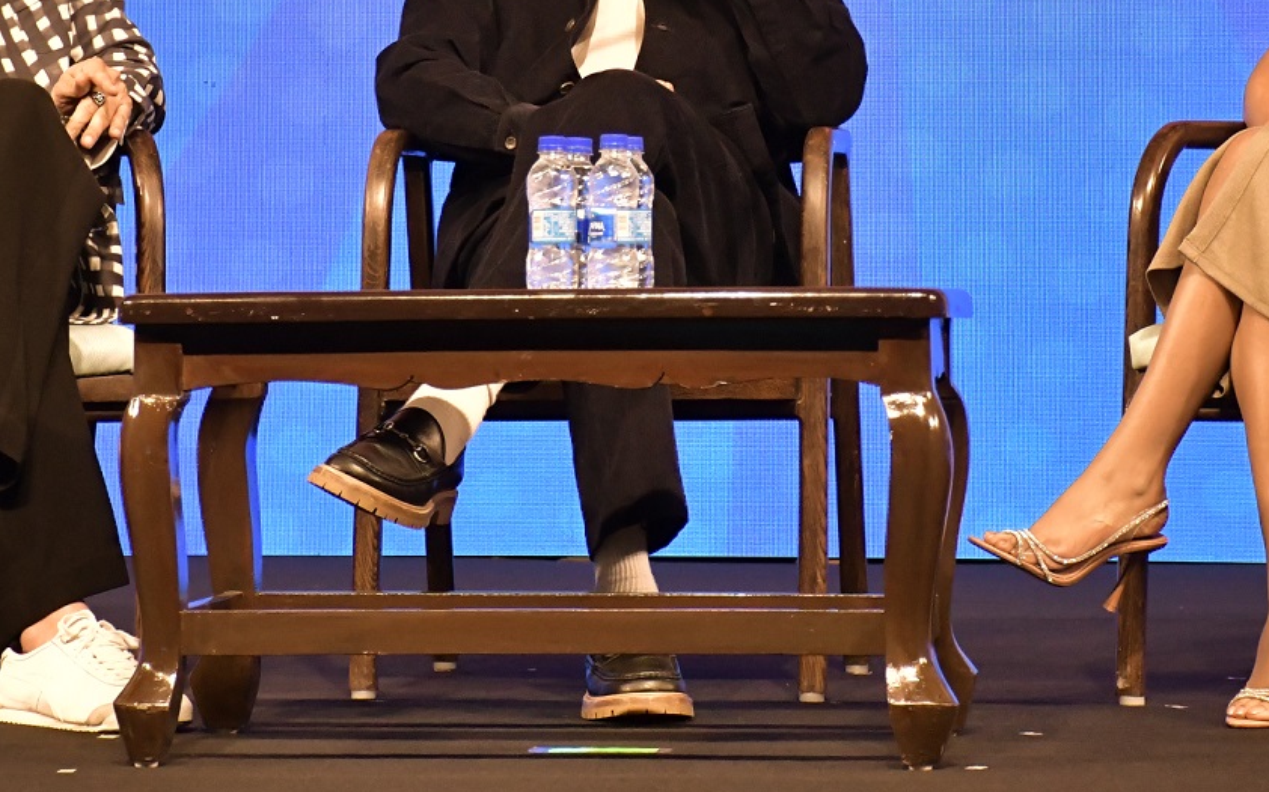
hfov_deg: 15.4
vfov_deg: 9.6
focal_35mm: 136
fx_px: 4703
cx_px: 690
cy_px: 65
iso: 4000
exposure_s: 1/320
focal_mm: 48
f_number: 4.5
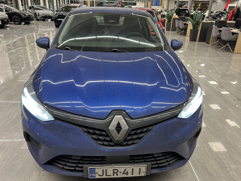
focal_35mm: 26
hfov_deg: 67.3
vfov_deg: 53.1
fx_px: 181
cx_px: 120
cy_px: 90
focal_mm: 5.7
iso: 100
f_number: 1.5
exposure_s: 1/100
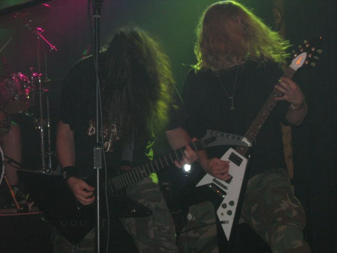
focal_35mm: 113
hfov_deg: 17.4
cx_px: 168
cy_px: 126
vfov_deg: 13.1
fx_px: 1100
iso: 200
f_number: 4.9
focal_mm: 23.4
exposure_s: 1/60.1
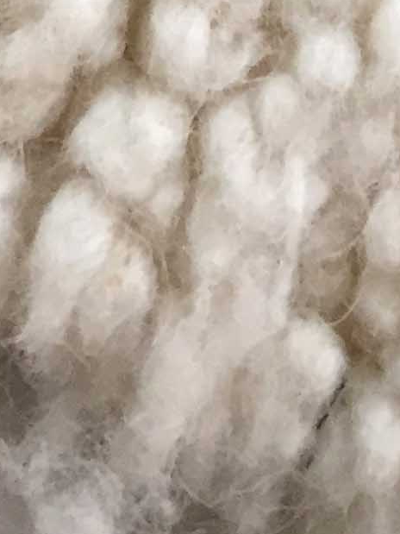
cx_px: -123
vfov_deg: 10.8
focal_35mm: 153
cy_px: -778
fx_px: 2358
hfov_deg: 9.5
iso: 100
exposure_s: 1/33
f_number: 2.2
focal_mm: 4.15
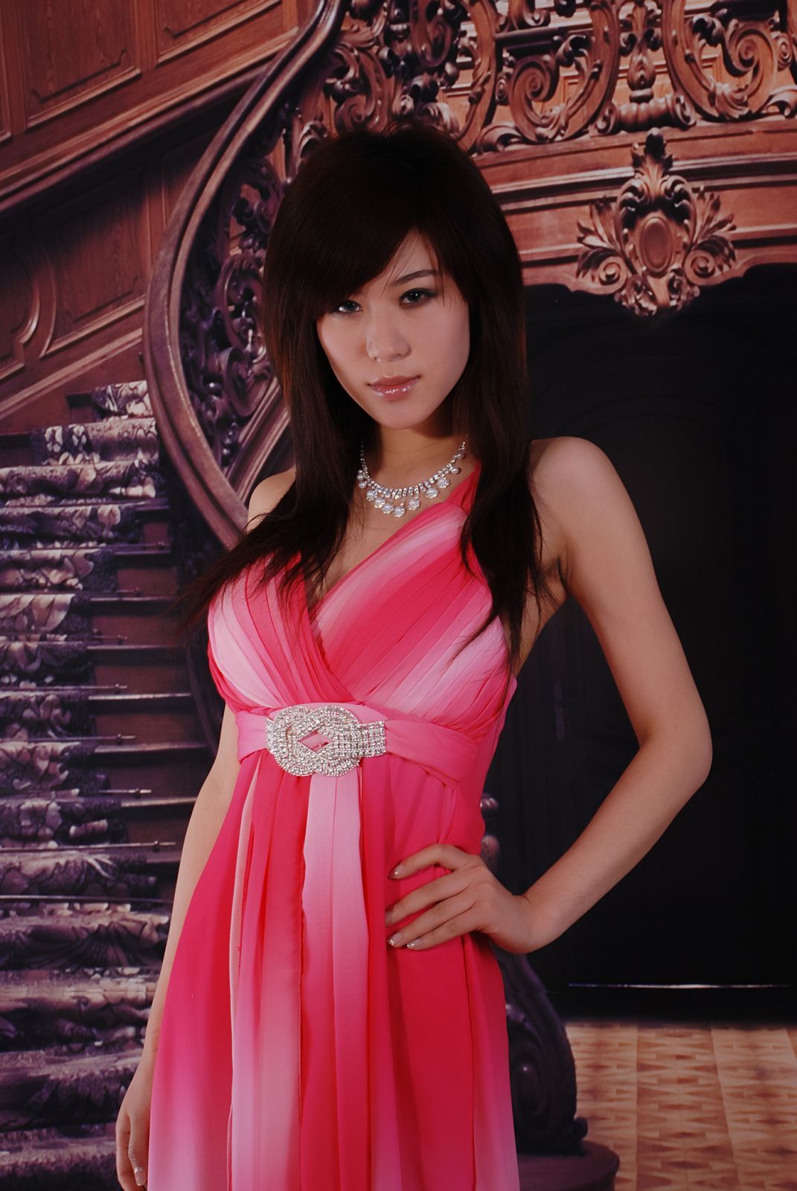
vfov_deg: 26.0
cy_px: 596
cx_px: 398
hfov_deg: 17.5
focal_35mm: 78
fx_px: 2583
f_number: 9
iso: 100
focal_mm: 52
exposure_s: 1/8
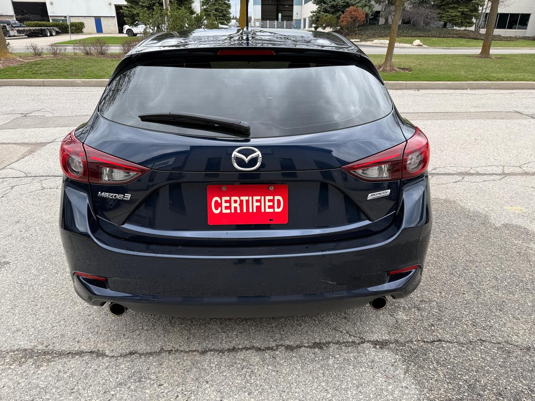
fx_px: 371
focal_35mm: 24
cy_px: 200
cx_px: 268
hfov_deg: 71.6
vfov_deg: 56.8
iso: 80
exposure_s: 1/521
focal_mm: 6.76
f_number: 1.78
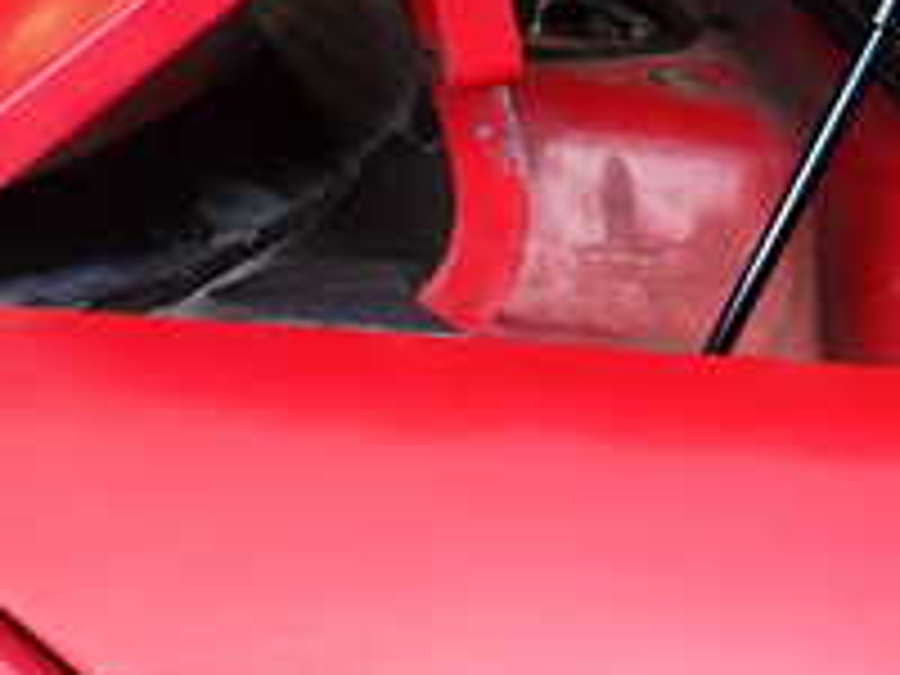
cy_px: 846
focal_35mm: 75
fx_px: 1950
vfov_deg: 18.4
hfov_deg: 24.7
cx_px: 918
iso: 125
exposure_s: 1/125
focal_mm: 4.5
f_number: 2
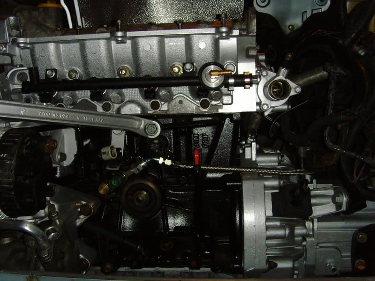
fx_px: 422
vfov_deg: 36.8
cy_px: 140
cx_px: 188
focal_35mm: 39
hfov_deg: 47.9
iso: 200
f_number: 3.5
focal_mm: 6.6
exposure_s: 1/45
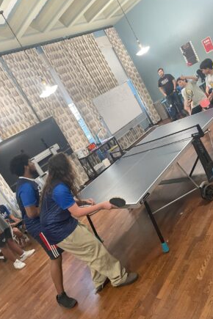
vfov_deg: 65.5
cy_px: 155
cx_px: 117
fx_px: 248
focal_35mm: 28
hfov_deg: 46.3
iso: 320
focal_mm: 4.2
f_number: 1.6
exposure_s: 1/60
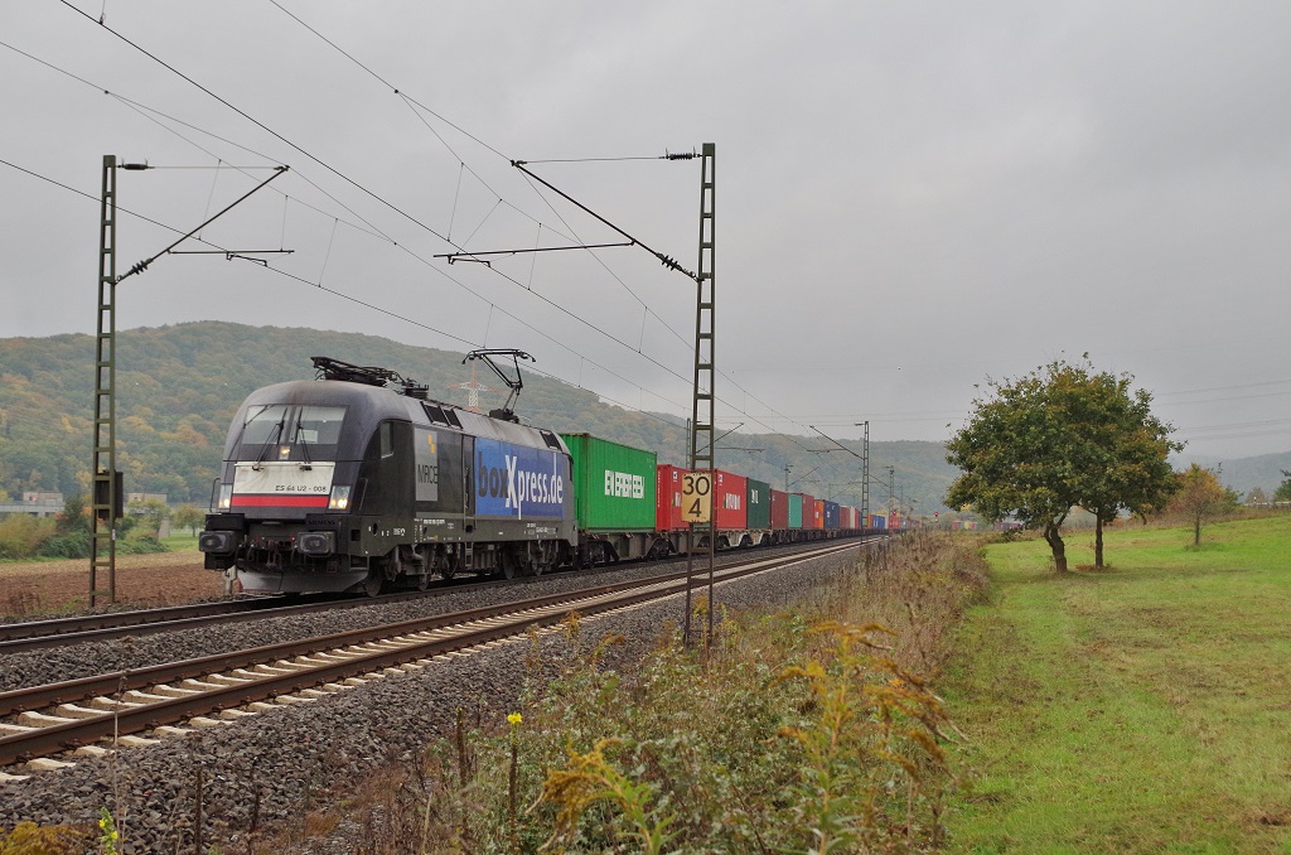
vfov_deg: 29.1
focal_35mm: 46
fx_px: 1646
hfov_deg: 42.8
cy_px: 428
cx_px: 646
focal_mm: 30.63
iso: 800
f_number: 5.6
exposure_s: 1/800
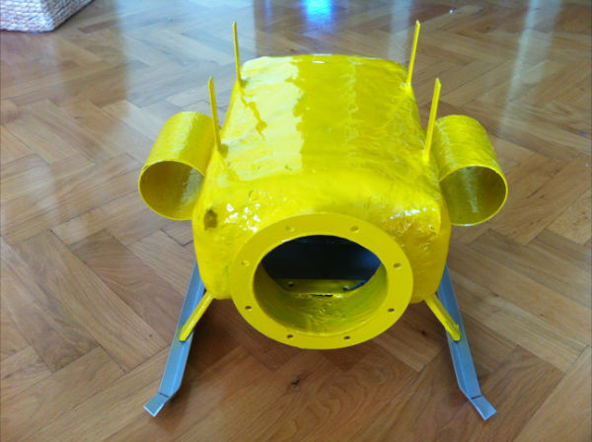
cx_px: 296
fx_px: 598
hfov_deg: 52.7
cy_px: 221
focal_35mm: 35
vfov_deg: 40.6
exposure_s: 1/17
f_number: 2.8
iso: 80
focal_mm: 3.85
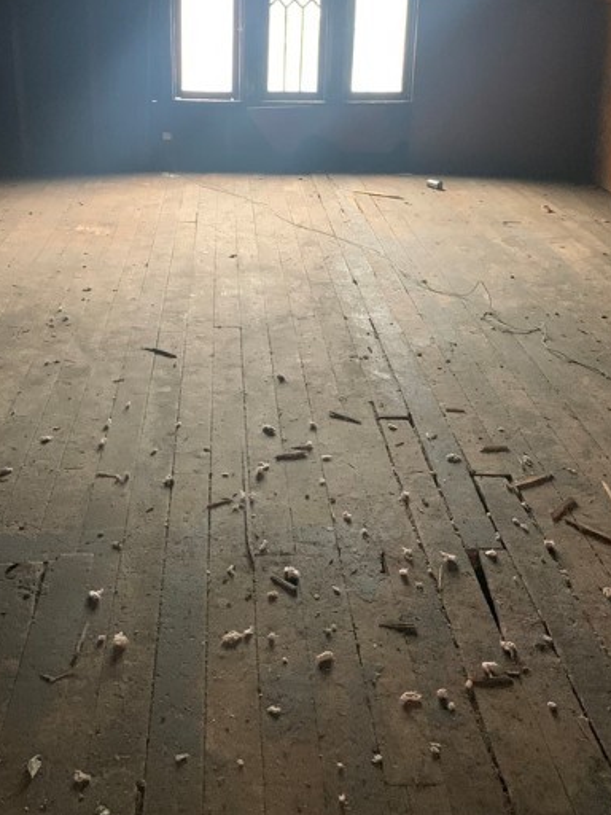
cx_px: 272
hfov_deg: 36.8
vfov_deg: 46.8
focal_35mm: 39
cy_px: 247
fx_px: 918
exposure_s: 1/30
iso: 500
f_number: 1.8
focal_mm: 4.25
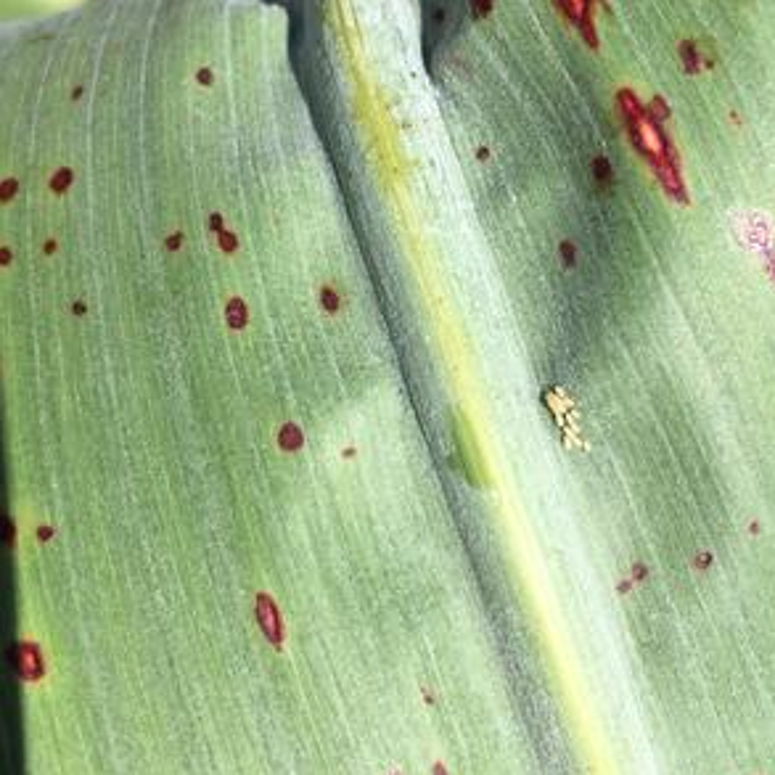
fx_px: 887
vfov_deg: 47.2
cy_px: 394
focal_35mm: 35
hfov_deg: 47.1
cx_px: 442
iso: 25
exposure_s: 1/2262
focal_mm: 4.15
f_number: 2.2
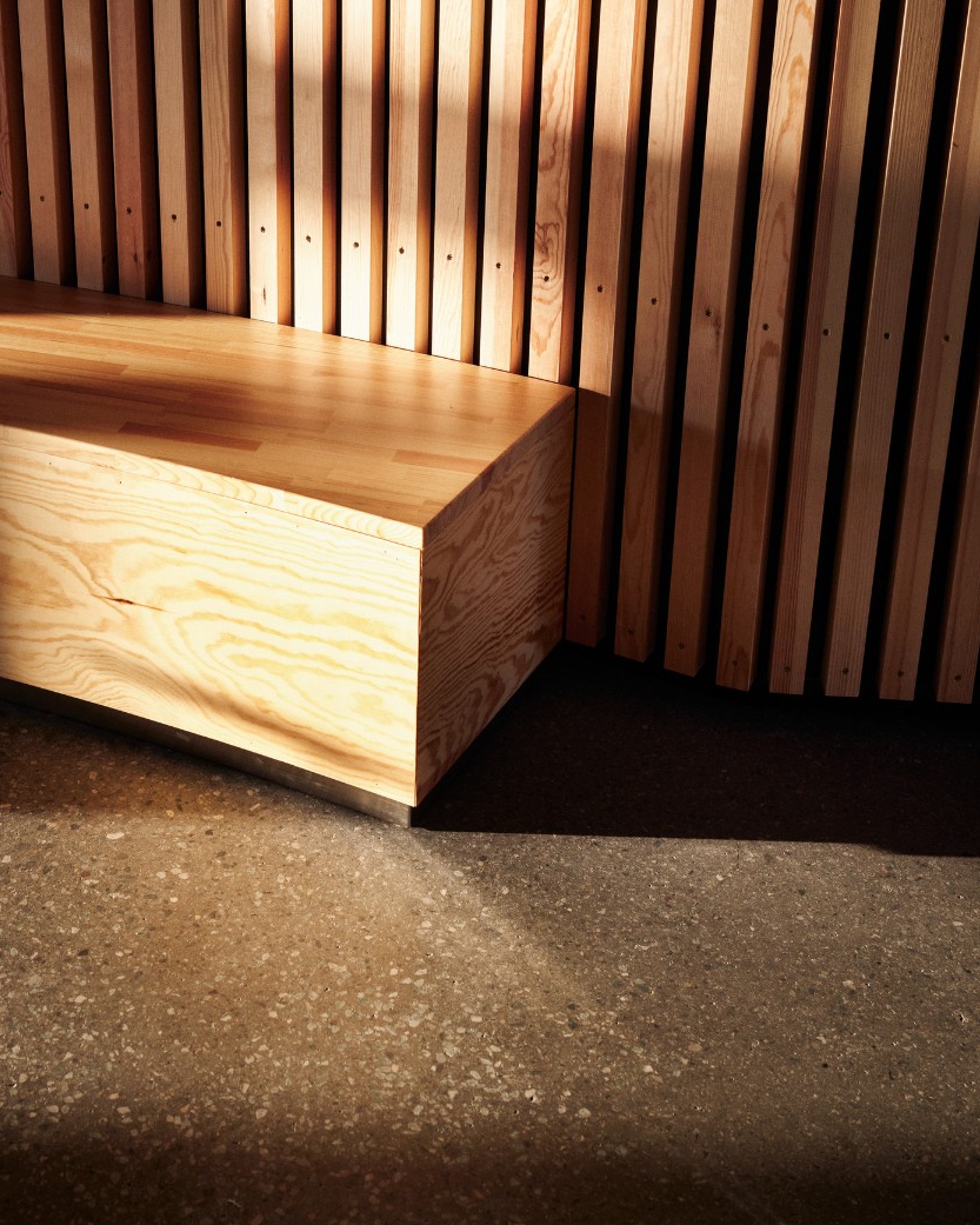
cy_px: 313
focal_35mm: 54
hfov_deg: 27.8
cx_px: 288
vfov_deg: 34.1
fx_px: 1957
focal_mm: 45
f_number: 5.6
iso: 400
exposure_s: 1/160
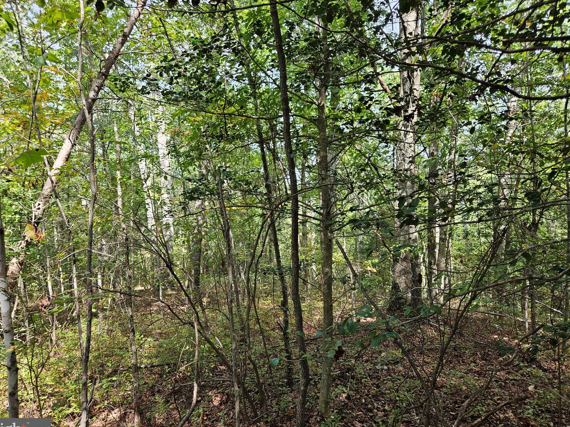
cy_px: 219
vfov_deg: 56.8
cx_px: 276
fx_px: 395
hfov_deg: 71.6
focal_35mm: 24
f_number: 1.8
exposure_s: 1/180
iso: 40
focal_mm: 5.4
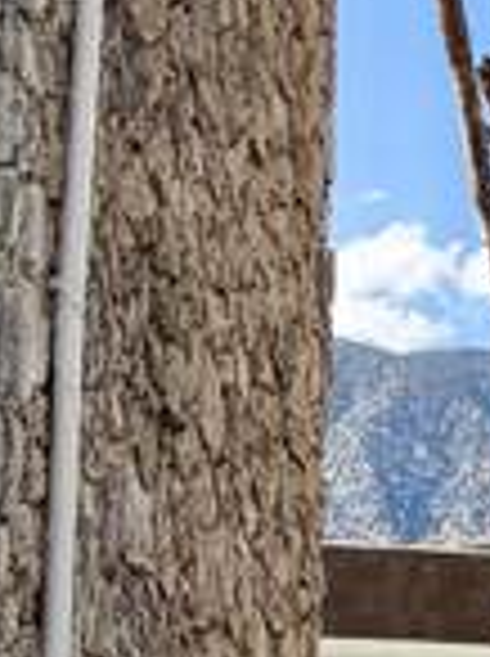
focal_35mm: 171
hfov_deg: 8.1
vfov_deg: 11.5
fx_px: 3237
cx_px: 1092
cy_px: 612
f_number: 1.6
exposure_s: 1/2985
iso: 50
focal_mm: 5.96
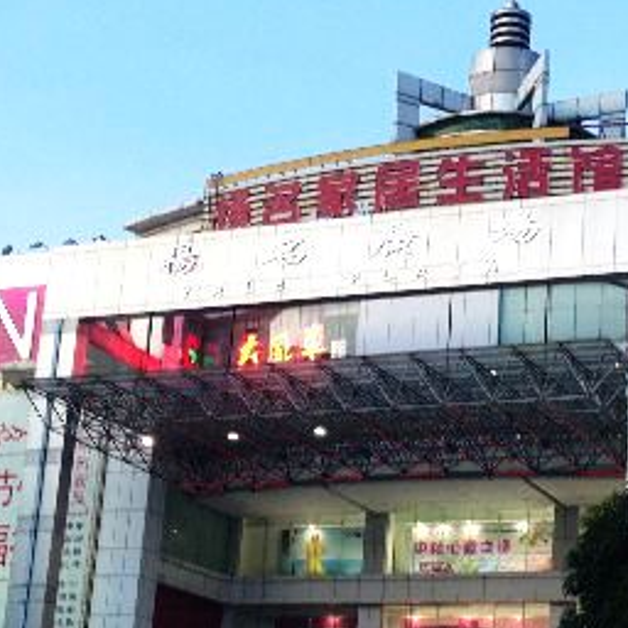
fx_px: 1724
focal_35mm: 84
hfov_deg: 20.5
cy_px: 415
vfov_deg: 20.6
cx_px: 461
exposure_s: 1/40
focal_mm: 4.12
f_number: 2.4
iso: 64
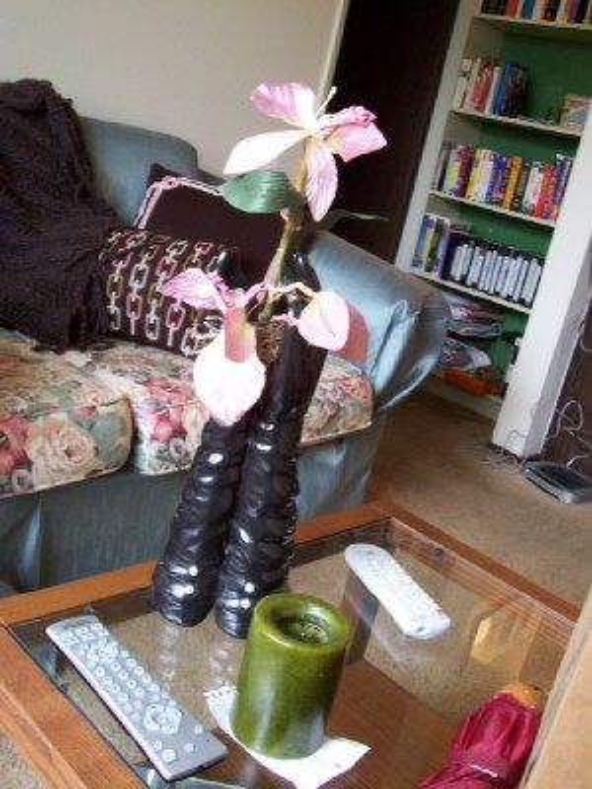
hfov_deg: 38.7
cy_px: 394
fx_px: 844
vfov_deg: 50.1
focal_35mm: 37
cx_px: 296
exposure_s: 1/8
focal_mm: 5.6
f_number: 2.8
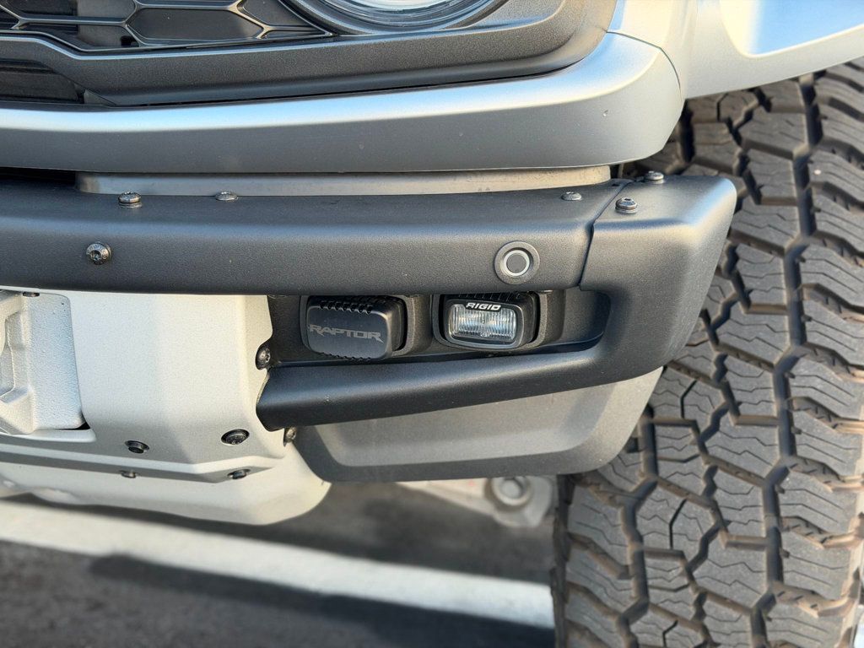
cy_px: 324
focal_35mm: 48
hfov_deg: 39.7
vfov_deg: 30.3
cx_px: 432
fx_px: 1198
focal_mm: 6.76
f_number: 1.78
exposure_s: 1/208
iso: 100
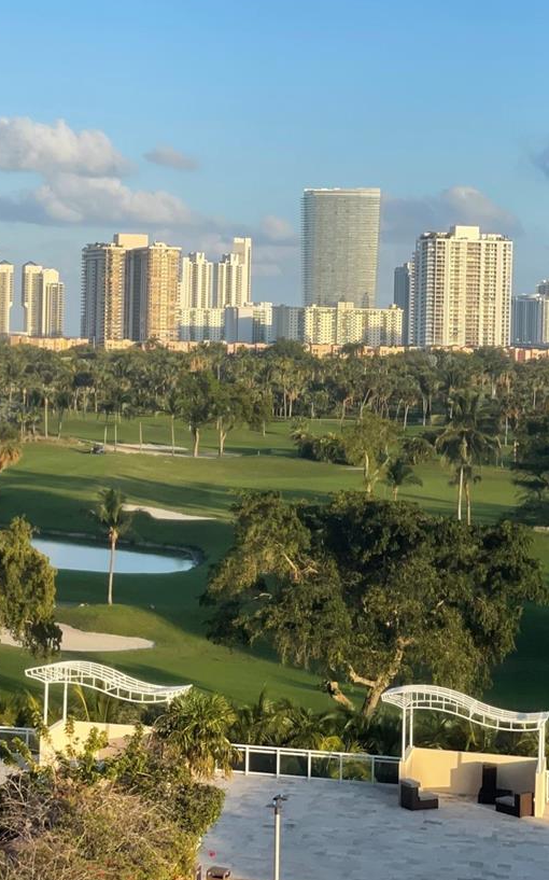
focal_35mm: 81
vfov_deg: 25.5
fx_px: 1941
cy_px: 345
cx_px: 141
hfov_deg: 16.0
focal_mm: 6
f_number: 2
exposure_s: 1/615
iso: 25
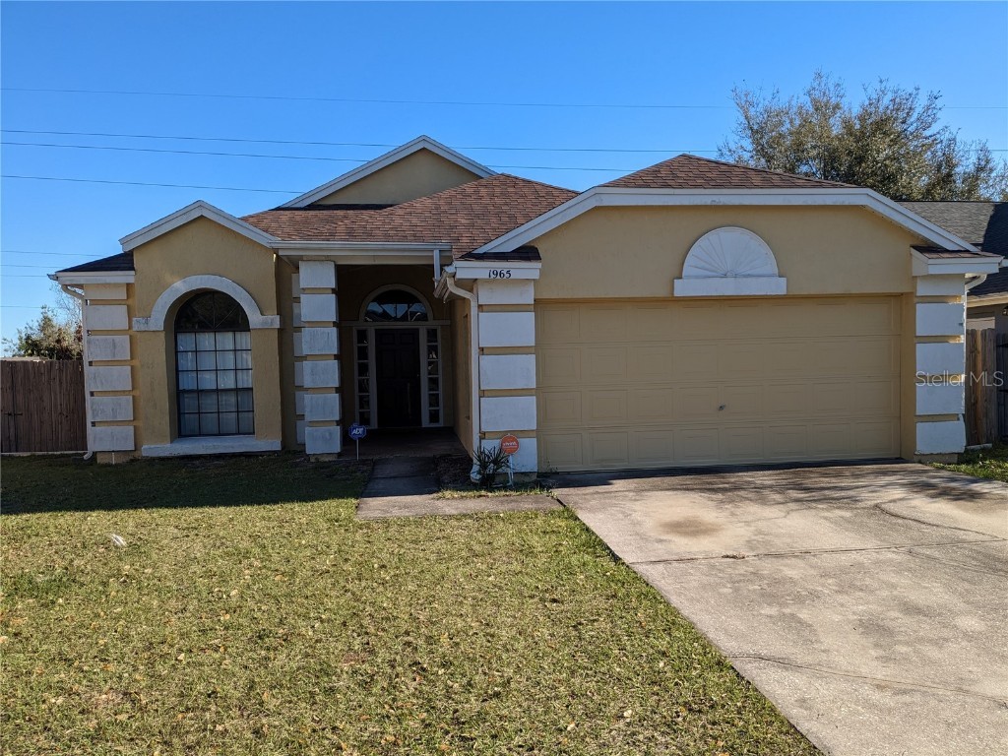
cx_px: 504
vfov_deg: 51.4
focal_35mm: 27
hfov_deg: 65.3
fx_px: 786
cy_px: 378
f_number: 1.73
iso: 55
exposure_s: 1/1799
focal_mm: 4.38
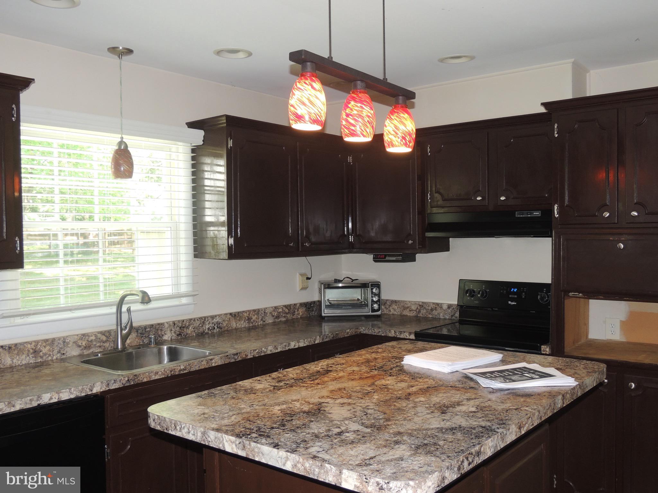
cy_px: 246
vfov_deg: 42.9
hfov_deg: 55.4
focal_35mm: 33
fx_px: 627
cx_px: 329
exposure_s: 1/30
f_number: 3.2
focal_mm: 5.8
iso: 200
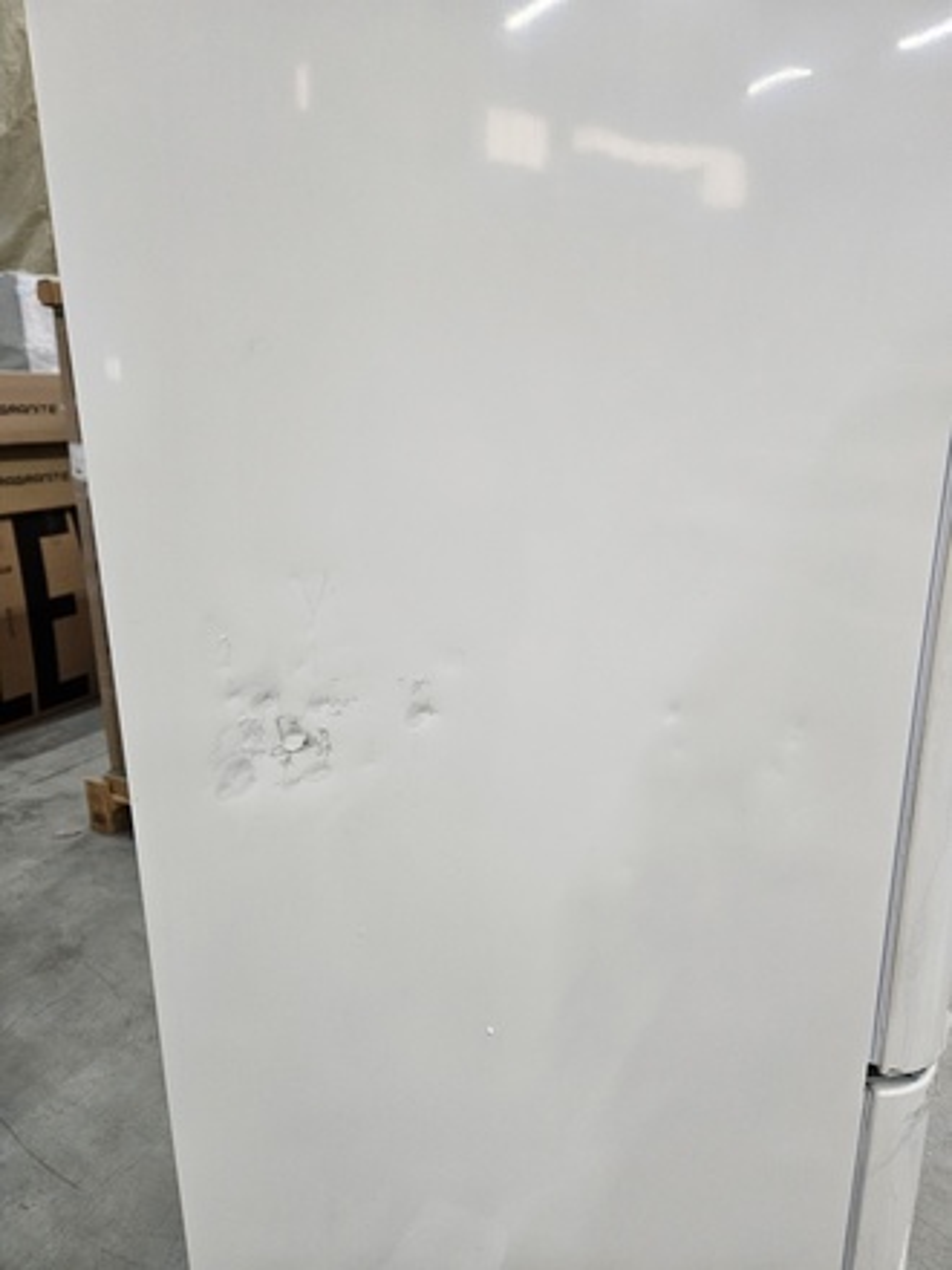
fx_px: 843
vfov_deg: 73.9
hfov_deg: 58.9
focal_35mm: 23
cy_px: 635
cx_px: 476
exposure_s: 1/100
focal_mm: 5.4
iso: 400
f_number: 1.8
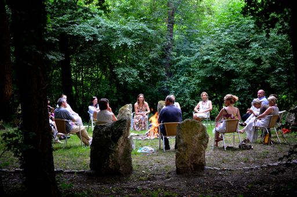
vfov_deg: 16.5
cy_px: 98
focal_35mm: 82
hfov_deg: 24.7
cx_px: 148
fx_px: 679
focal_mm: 55
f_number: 5.6
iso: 800
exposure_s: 1/30
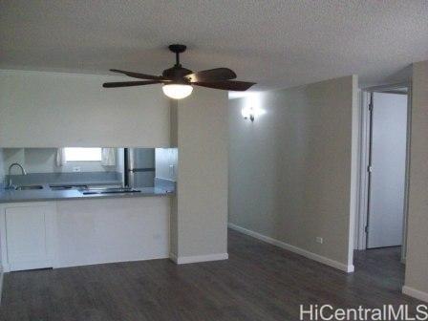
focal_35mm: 34
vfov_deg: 41.8
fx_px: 420
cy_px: 160
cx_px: 214
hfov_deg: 54.0
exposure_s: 1/128
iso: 375
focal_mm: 5.7
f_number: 2.8
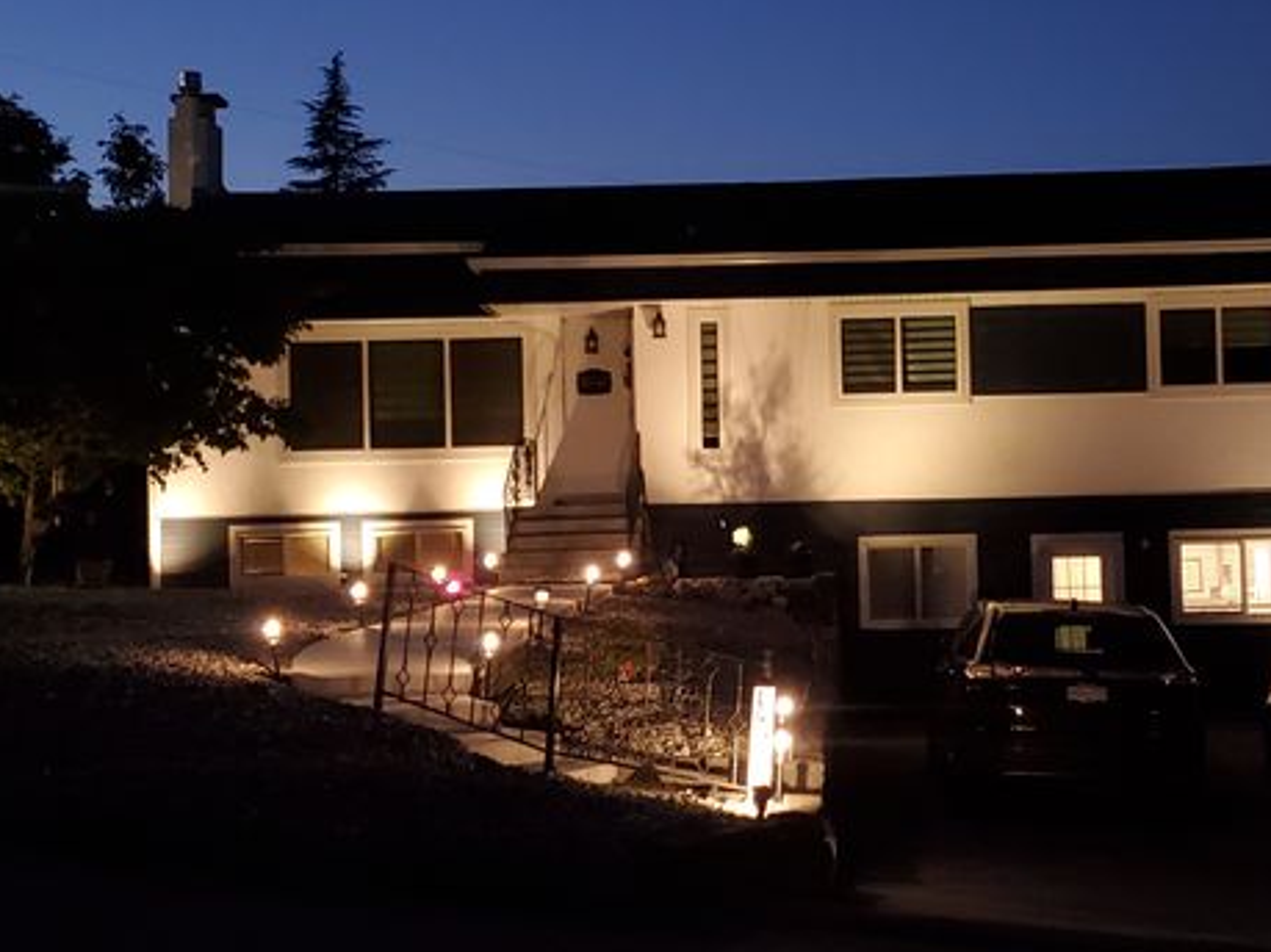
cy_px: 468
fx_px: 1248
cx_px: 800
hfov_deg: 53.3
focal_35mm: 34
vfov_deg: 41.8
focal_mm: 4.3
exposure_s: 1/10
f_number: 1.5
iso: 800
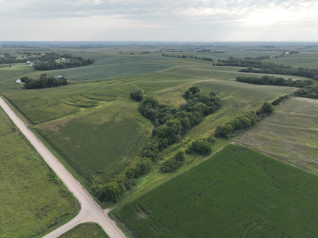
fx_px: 220
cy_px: 119
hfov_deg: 71.6
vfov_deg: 56.8
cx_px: 159
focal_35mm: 24
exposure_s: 1/60
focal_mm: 12.29
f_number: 2.8
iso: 210
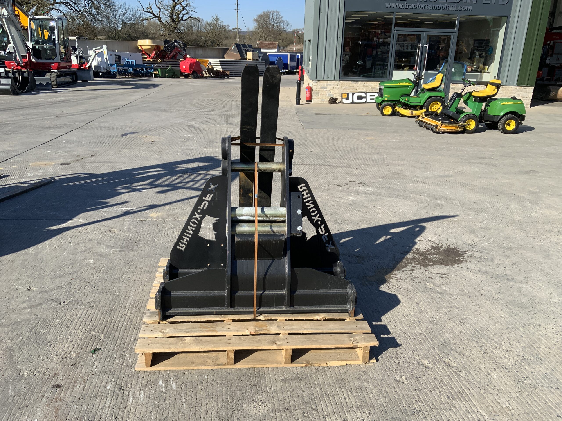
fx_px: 471
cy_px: 210
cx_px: 281
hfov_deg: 61.7
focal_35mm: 29
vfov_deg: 48.2
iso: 16
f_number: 1.8
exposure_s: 1/1451
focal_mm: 3
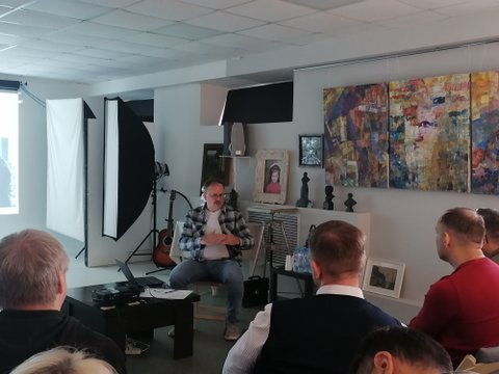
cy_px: 187
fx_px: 620
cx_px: 250
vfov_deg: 33.6
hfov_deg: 43.9
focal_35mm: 43
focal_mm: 5.3
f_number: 1.8
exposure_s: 1/25
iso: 500
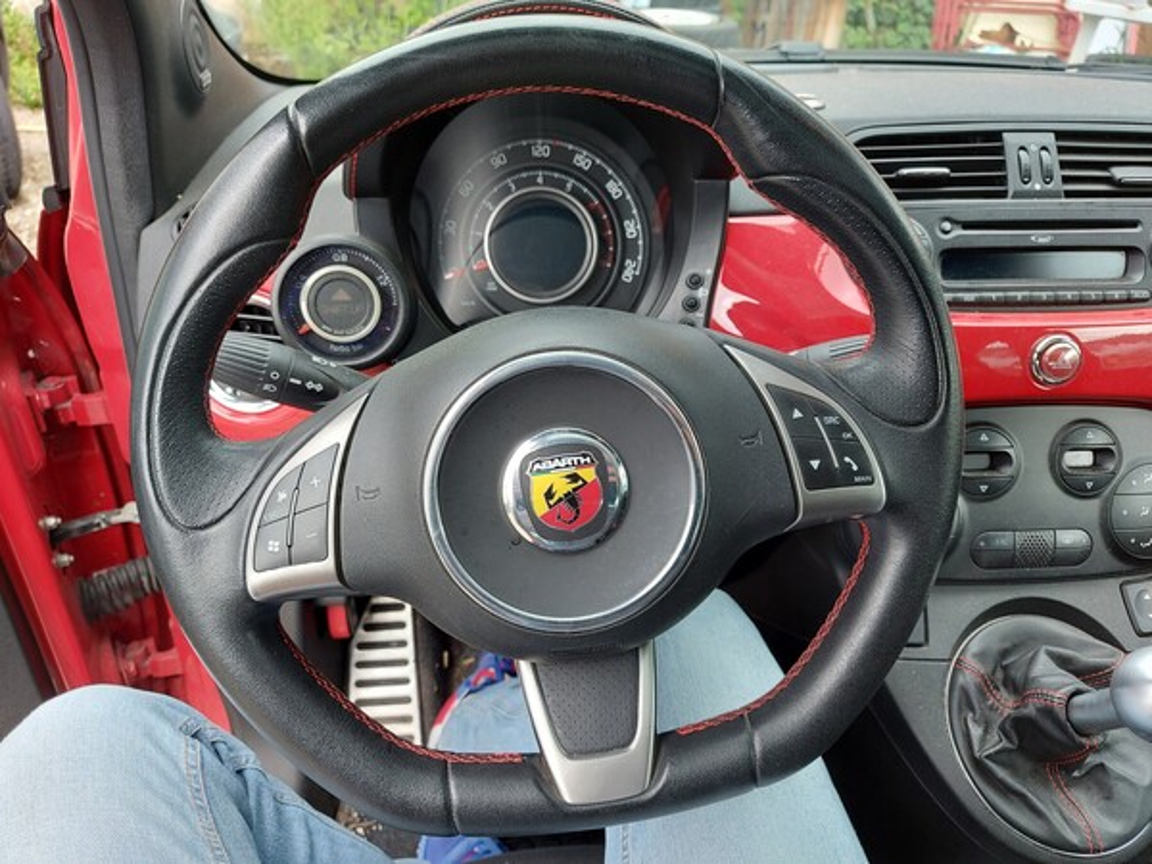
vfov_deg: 56.8
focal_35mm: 24
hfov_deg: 71.6
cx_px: 576
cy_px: 432
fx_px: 799
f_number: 1.8
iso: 50
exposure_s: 1/100
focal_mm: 5.23
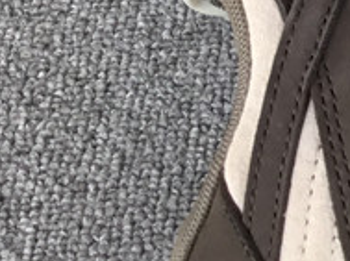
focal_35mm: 148
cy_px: -238
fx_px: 1494
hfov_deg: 11.6
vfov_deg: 9.4
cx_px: 765
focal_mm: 3.3
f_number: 2.4
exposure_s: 1/100
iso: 25
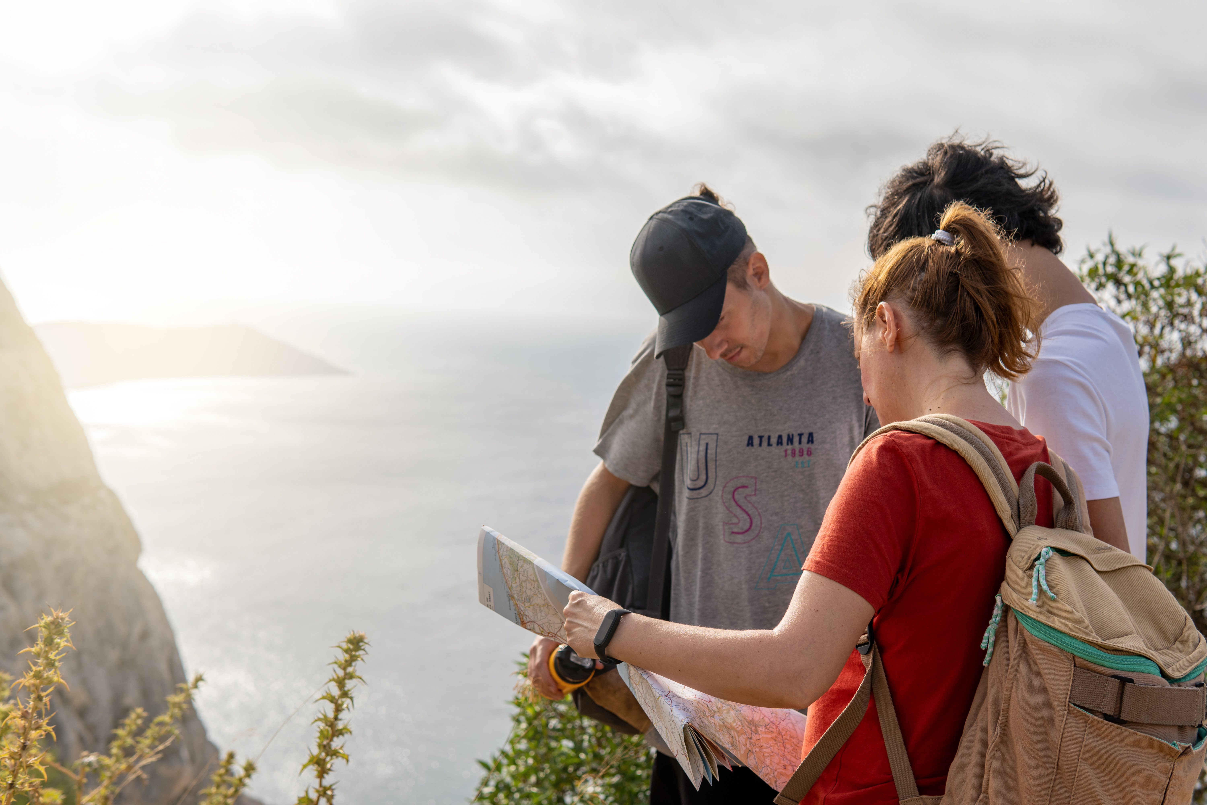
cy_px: 402
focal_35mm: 45
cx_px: 604
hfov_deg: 43.6
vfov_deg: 29.9
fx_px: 1509
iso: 100
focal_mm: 30
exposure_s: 1/800
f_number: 3.5
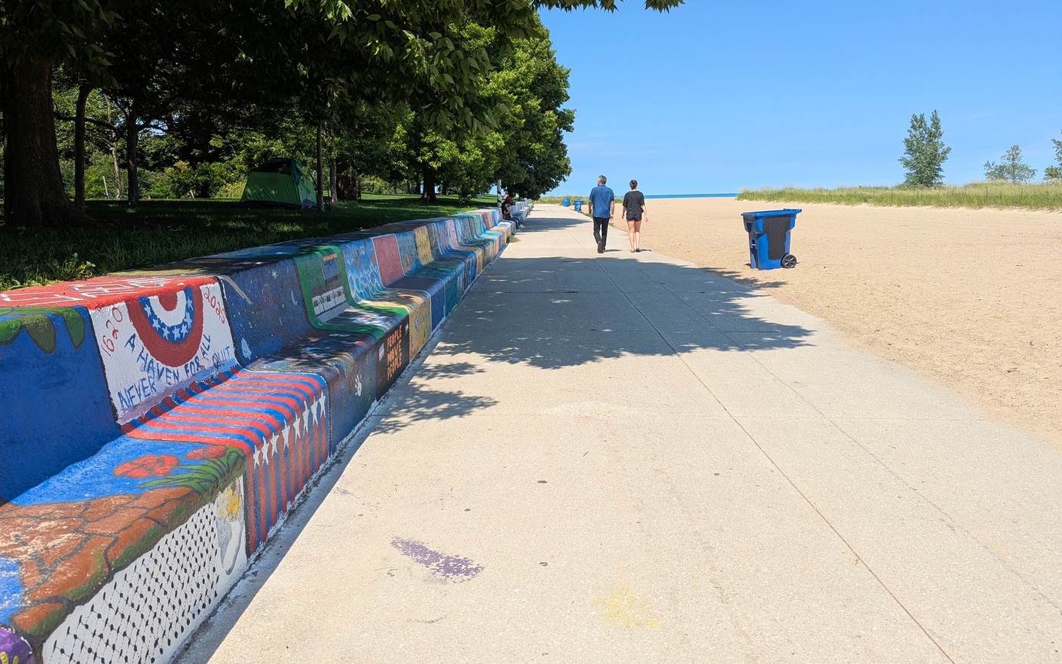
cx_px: 520
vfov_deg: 47.6
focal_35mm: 26
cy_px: 304
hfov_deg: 70.4
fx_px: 753
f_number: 1.85
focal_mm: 6.81
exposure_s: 1/1825
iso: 61
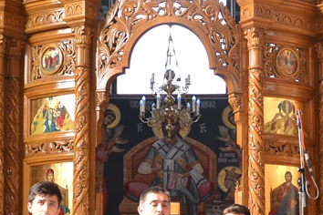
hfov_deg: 16.1
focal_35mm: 127
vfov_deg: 10.7
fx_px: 1139
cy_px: 218
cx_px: 174
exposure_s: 1/60
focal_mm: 26
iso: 640
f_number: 4
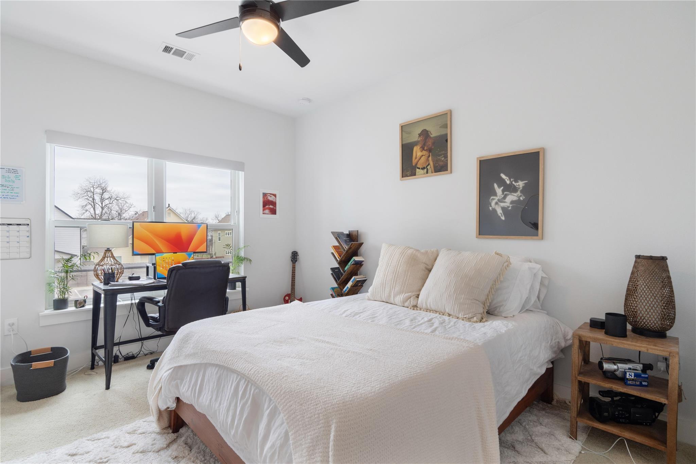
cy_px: 232
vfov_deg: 68.9
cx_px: 348
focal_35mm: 18
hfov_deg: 91.6
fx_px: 338
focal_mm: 17.5
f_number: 9
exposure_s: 1/6
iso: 640
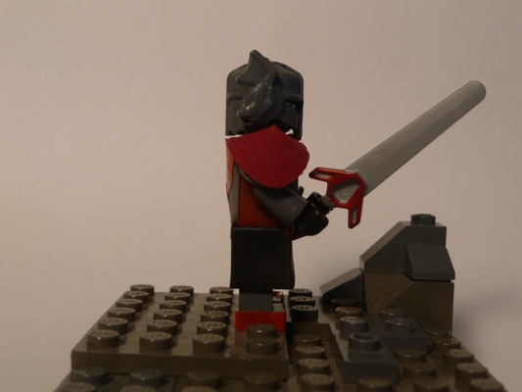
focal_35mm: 50
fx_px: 754
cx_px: 261
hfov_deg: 38.2
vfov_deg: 29.1
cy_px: 196
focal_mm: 8.5
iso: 125
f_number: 4.2
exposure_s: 1/40
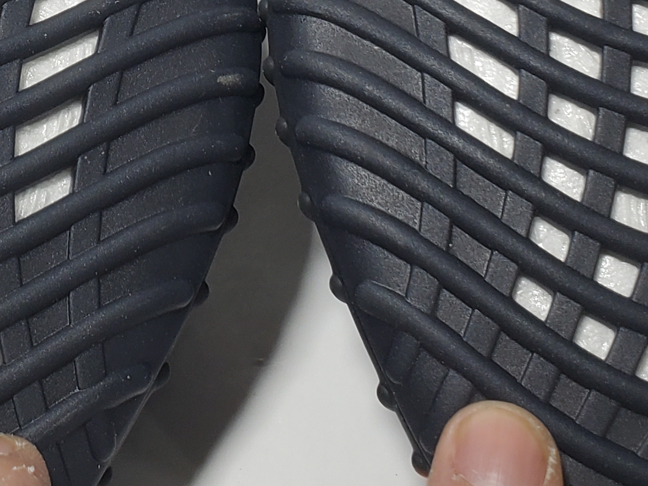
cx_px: 290
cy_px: -178
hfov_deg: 19.8
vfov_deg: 14.2
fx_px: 1853
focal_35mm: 99
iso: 50
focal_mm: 4.3
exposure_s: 1/169
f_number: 2.4
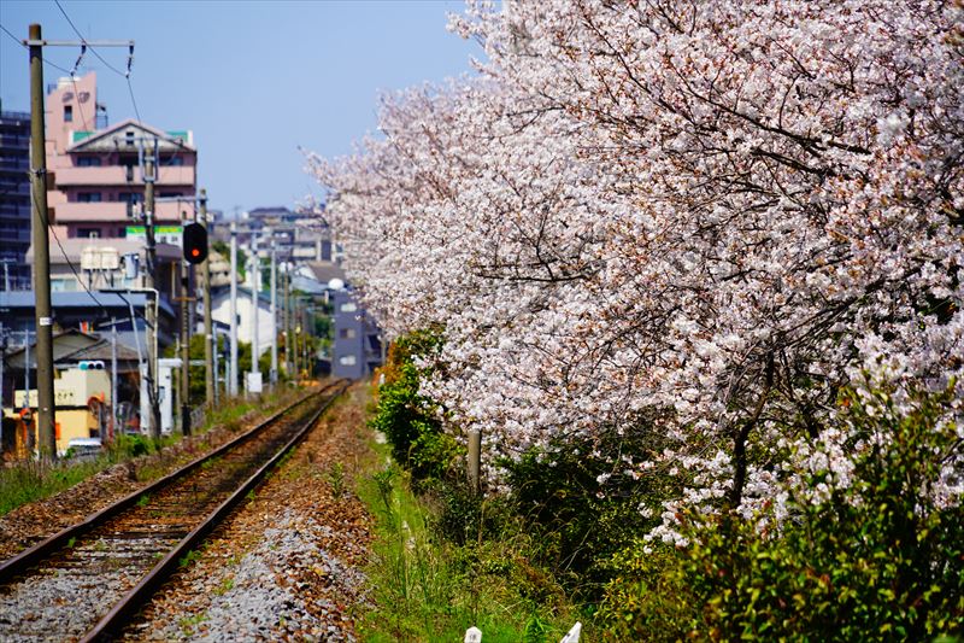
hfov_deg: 8.6
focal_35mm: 240
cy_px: 322
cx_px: 482
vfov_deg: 5.7
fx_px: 6425
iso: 125
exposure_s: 1/350
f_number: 8
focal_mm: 240
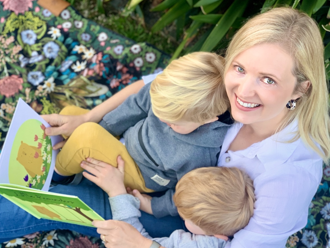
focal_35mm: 63
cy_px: 136
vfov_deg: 23.3
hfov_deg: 30.7
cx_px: 170
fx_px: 600
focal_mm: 6
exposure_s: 1/122
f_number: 2.4
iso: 40
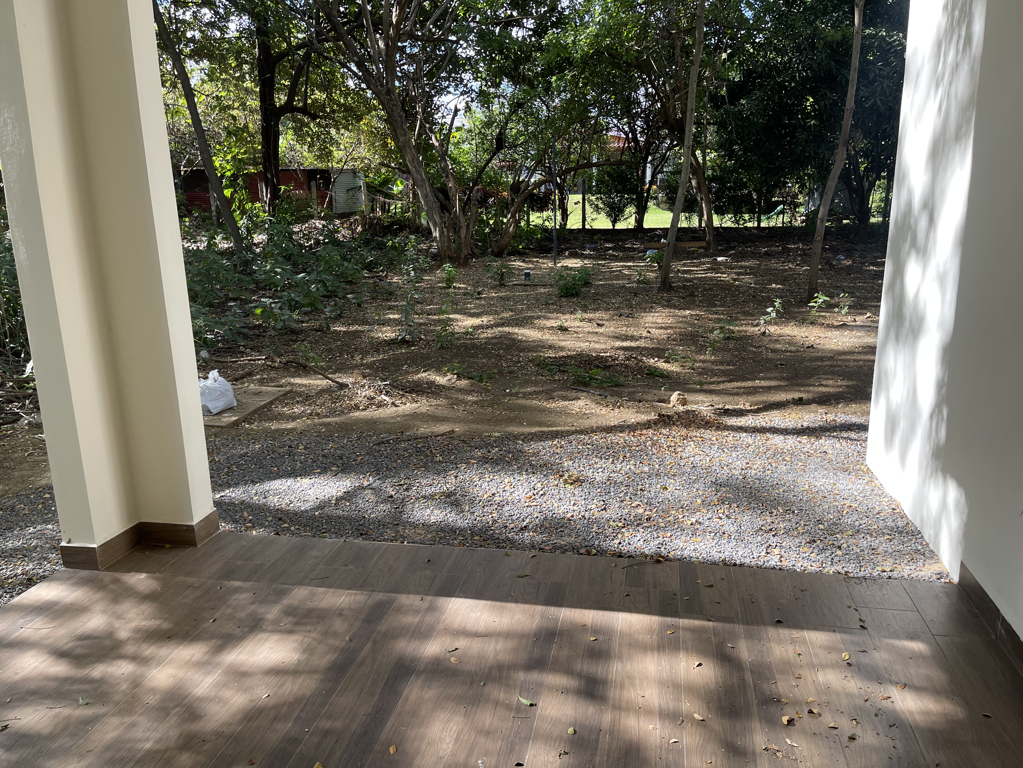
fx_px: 739
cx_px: 512
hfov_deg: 69.4
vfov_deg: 54.9
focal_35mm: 25
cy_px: 384
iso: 32
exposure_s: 1/383
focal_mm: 5.1
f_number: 1.6
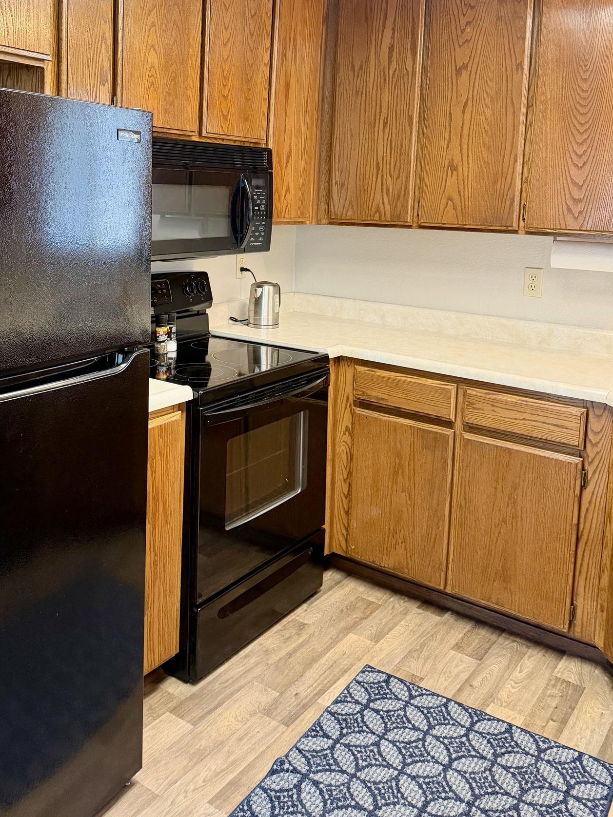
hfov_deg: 42.5
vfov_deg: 54.2
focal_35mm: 33
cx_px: 215
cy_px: 269
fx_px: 779
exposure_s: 1/60
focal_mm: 6.76
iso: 640
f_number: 1.78
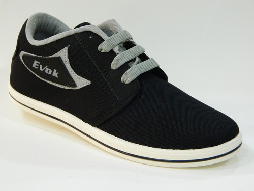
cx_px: 127
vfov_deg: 21.0
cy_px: 96
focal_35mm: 70
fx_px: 514
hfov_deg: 27.8
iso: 400
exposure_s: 1/13
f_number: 4
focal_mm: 12.6
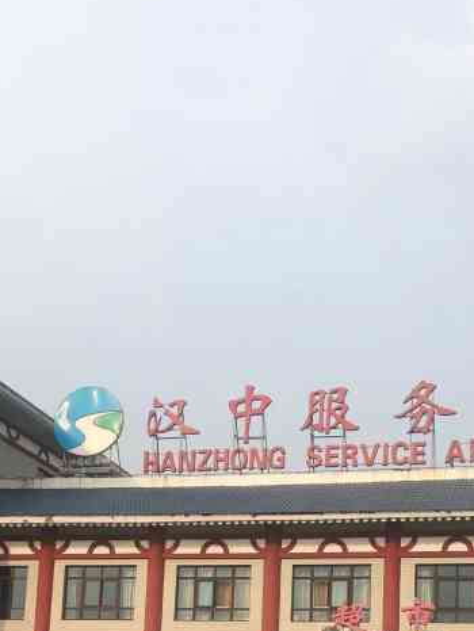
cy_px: 611
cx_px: 290
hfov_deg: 26.1
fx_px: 1021
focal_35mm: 56
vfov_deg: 32.0
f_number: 1.8
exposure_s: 1/1412
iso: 20
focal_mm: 4
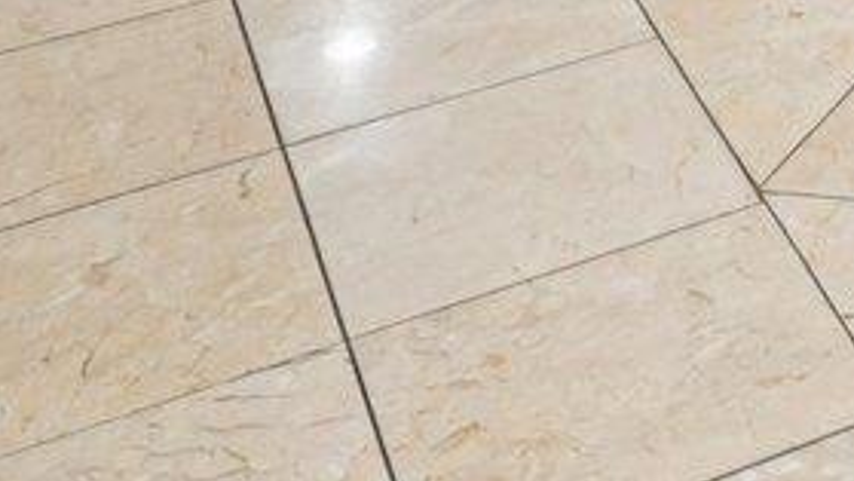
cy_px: -1346
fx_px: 2786
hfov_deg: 14.2
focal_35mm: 123
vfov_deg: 7.5
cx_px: 1785
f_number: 9
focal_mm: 16
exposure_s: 1/8
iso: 400
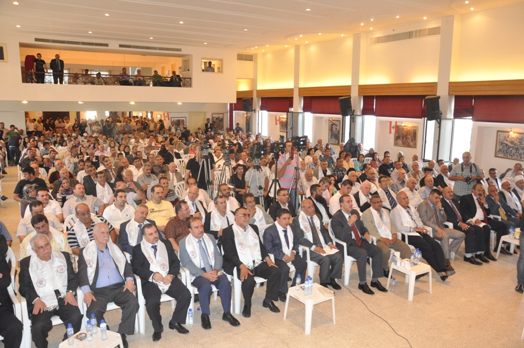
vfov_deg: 47.8
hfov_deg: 67.4
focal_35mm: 27
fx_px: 393
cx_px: 262
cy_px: 174
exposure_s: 1/60
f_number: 5
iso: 1600
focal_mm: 18
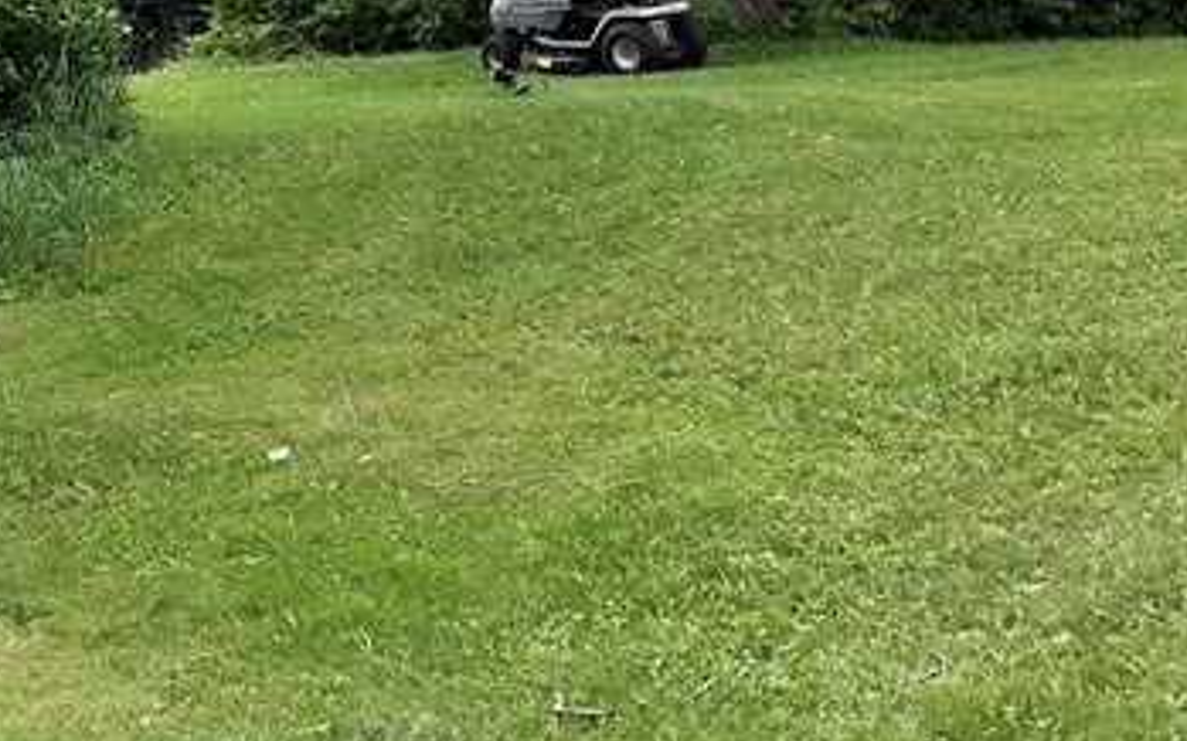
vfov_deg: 14.2
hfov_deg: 22.8
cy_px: -330
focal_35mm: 87
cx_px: -27
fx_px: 2814
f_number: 1.8
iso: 20
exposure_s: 1/365
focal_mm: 4
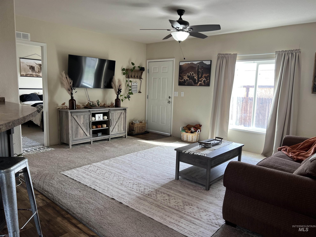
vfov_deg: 53.1
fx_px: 237
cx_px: 158
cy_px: 118
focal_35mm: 26
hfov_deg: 67.3
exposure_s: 1/120
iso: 64
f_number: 1.5
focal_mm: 5.7
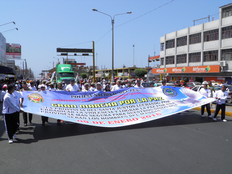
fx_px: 201
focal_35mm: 30
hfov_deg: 60.0
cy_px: 87
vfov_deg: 46.8
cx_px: 116
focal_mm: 5.5
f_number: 5.9
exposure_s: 1/320
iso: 50
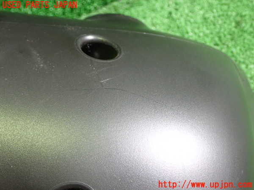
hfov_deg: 42.9
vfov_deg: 32.9
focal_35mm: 44
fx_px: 323
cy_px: 95
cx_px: 127
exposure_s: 1/40
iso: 640
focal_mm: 7.84
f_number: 2.9
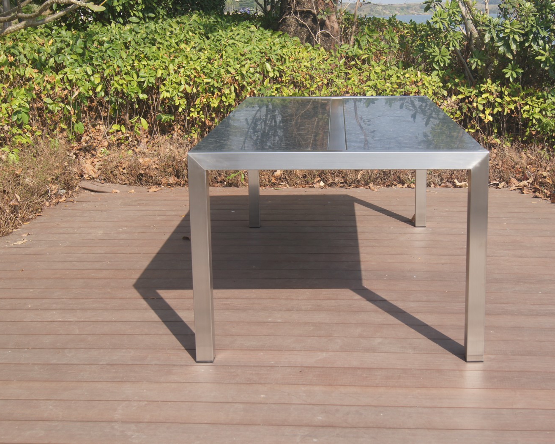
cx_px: 335
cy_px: 220
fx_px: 788
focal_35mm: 48
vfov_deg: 31.4
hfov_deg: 38.6
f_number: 8
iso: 100
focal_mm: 28
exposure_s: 1/160
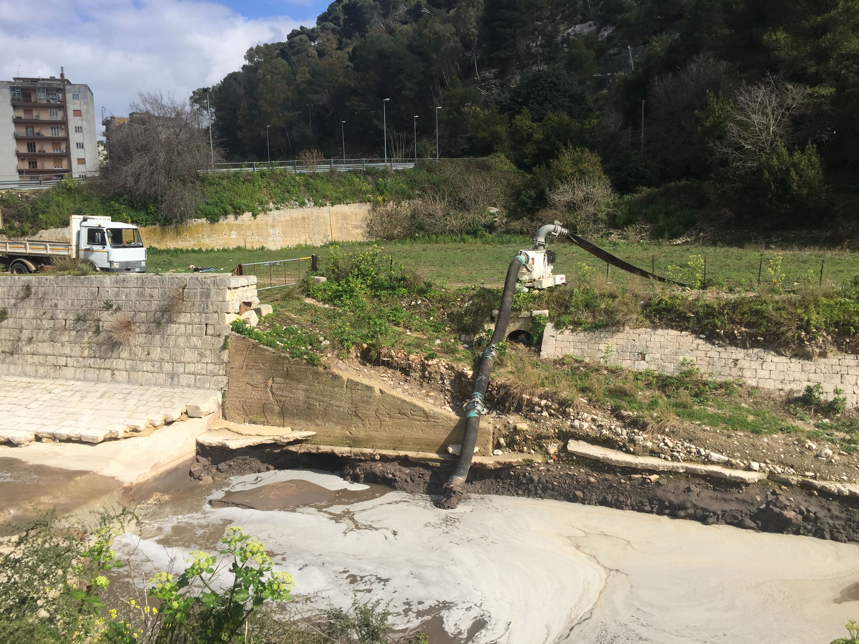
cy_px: 322
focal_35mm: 29
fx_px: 720
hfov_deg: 61.7
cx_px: 430
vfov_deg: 48.2
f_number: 2.2
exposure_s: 1/2475
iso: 32
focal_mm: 4.15
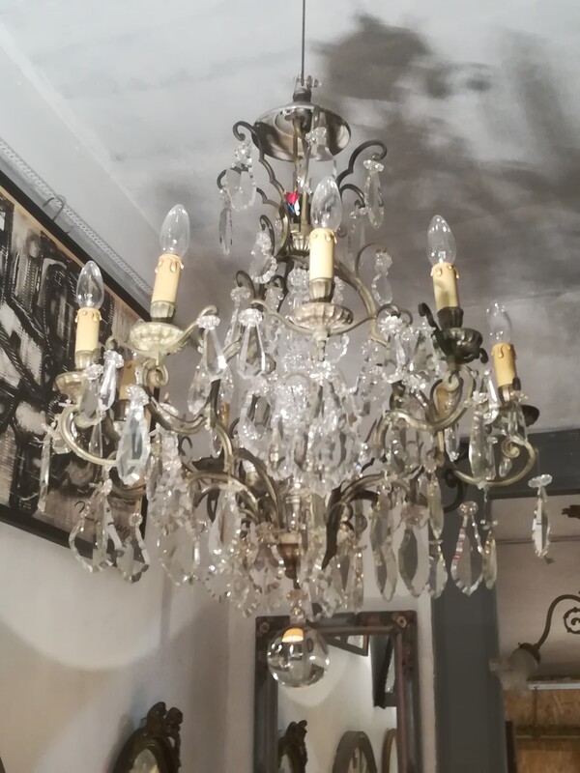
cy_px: 386
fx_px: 961
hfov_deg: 33.6
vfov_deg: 43.9
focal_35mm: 43
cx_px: 290
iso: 320
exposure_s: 1/33.3
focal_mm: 3.83
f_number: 2.2
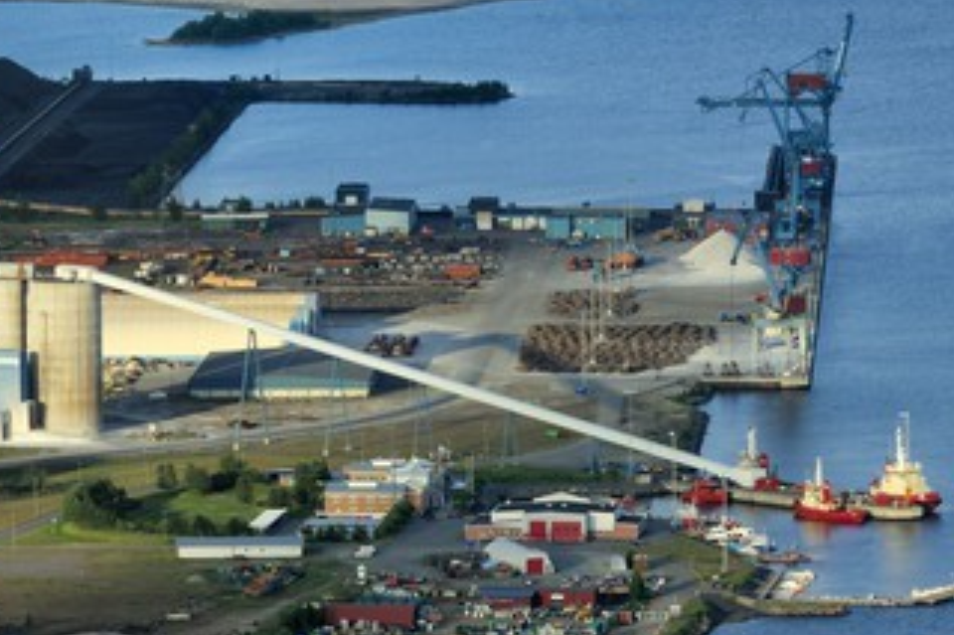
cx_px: 534
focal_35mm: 276
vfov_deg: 5.0
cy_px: 391
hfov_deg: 7.5
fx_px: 7310
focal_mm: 140
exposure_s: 1/1500
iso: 100
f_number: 2.8
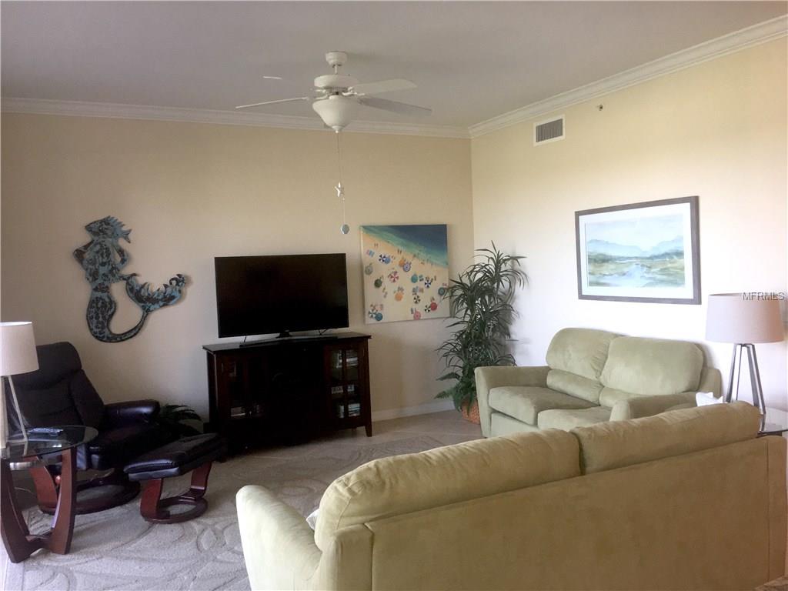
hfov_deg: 61.7
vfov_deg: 48.2
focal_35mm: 29
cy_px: 296
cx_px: 394
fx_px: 660
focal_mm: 4.15
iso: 80
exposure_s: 1/30
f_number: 2.2
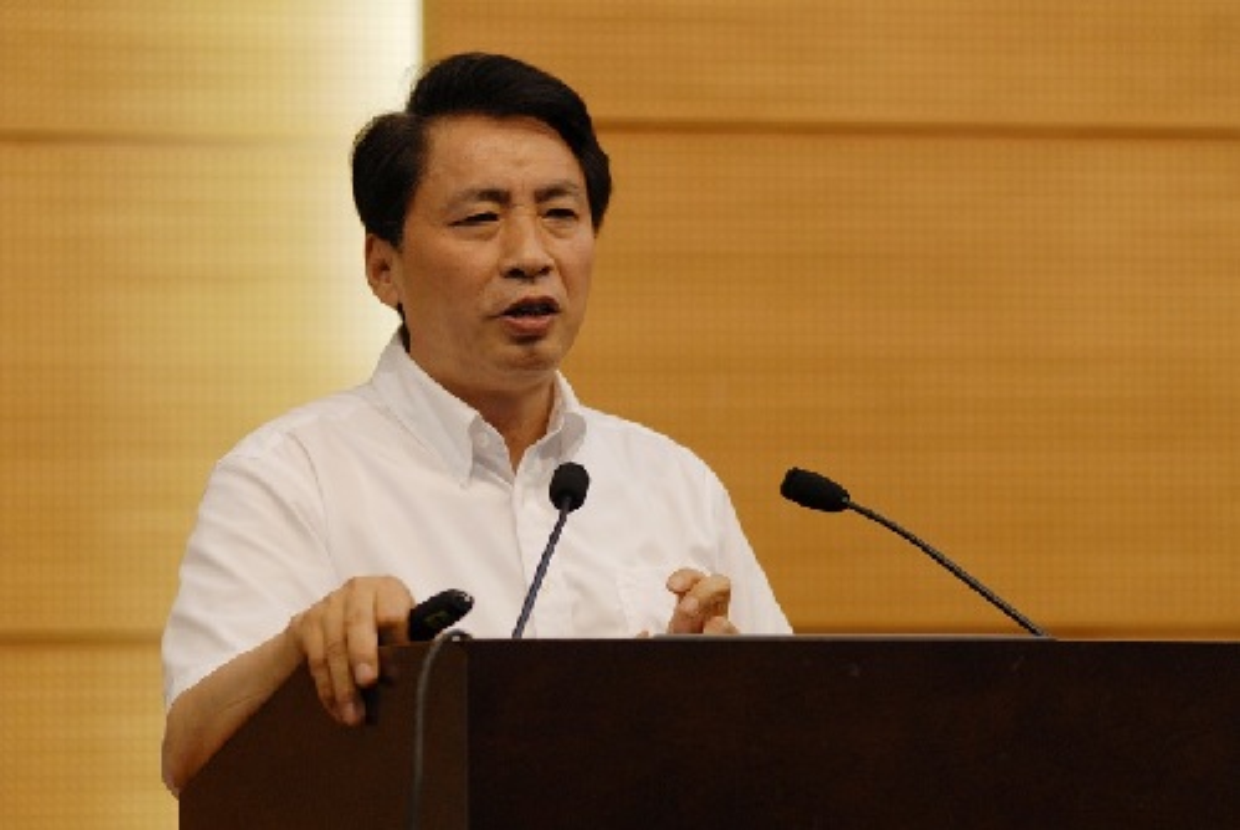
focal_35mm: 188
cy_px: 415
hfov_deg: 11.0
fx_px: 6466
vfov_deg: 7.3
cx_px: 620
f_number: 4
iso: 400
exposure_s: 1/60
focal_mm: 125
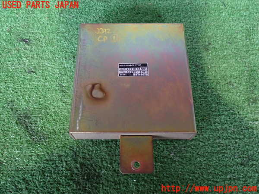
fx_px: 239
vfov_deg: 44.2
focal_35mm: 32
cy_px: 97
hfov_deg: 56.8
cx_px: 130
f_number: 2.4
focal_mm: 5.79
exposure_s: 1/30
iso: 500
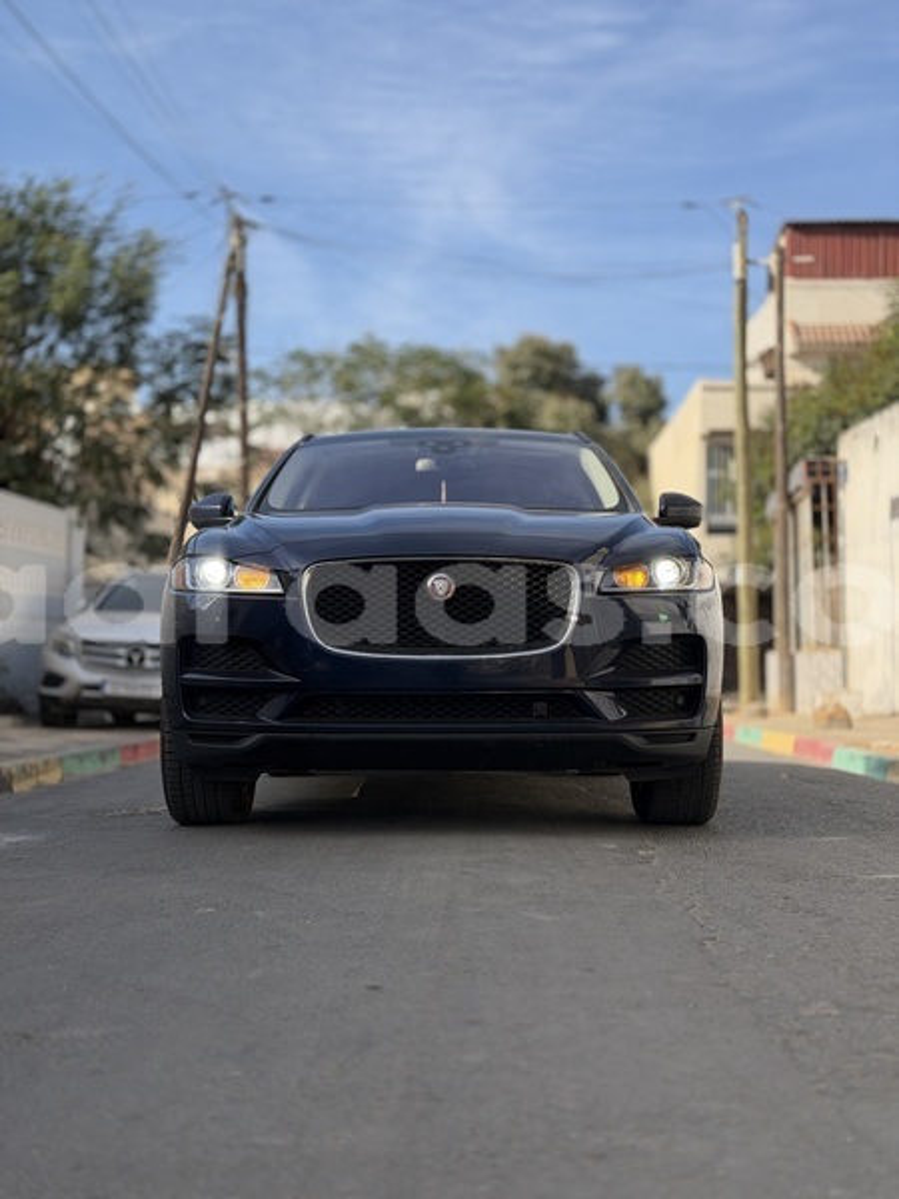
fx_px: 1662
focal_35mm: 48
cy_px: 600
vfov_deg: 39.7
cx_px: 450
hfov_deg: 30.3
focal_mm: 6.76
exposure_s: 1/2415
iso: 64
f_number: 1.78
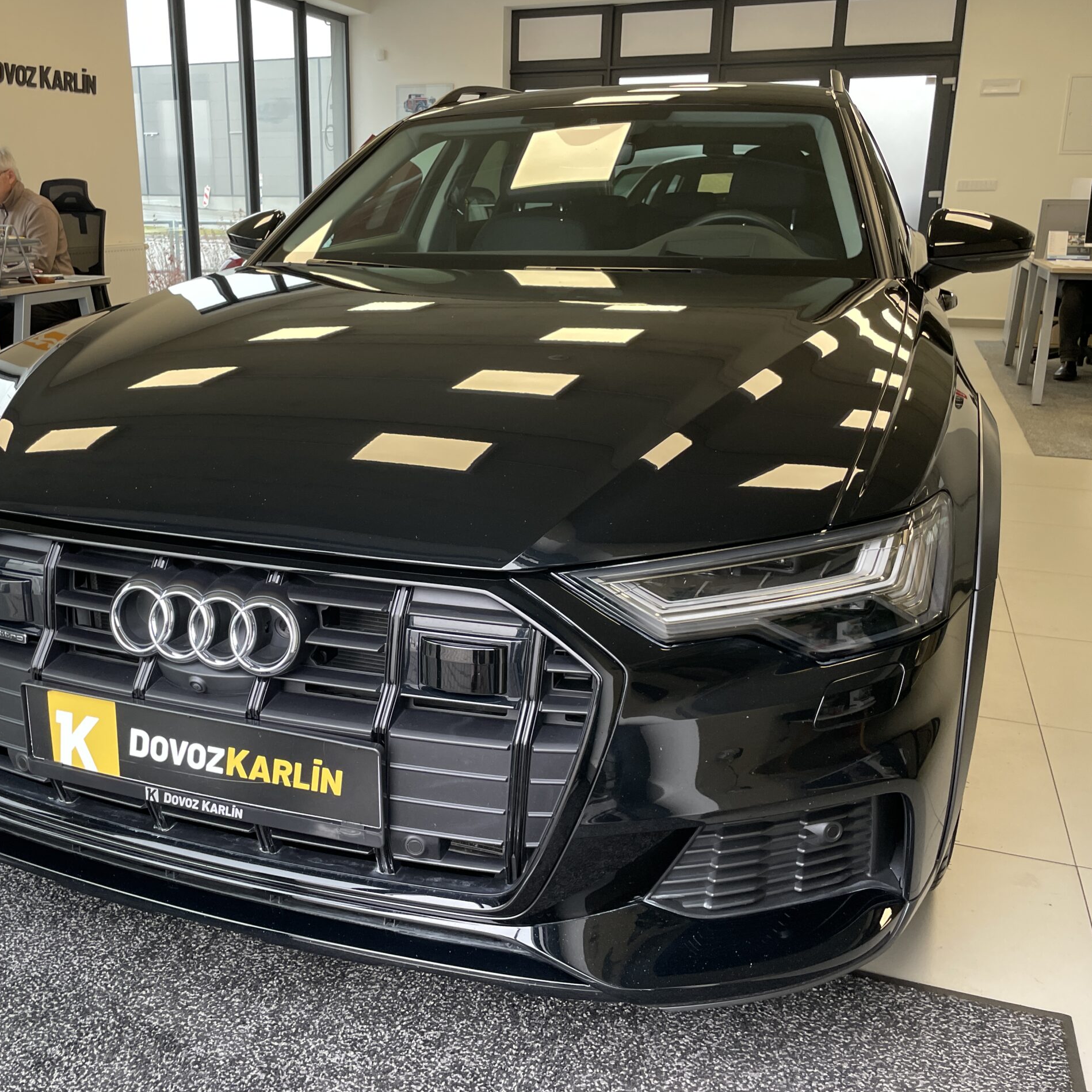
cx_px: 428
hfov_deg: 52.1
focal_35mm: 31
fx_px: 1106
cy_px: 542
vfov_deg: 52.5
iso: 100
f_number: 1.6
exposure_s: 1/121
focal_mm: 4.2
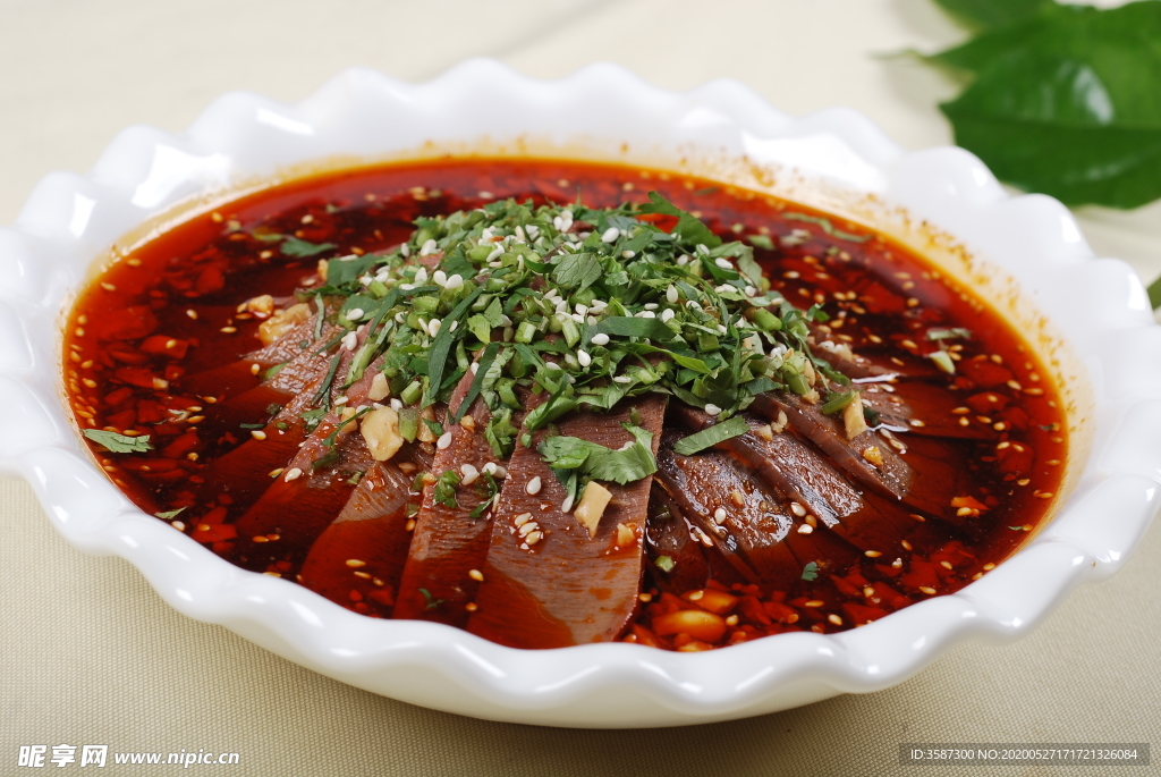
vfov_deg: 18.2
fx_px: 2421
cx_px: 580
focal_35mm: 75
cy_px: 388
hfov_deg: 27.0
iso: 100
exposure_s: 1/160
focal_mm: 50
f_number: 9
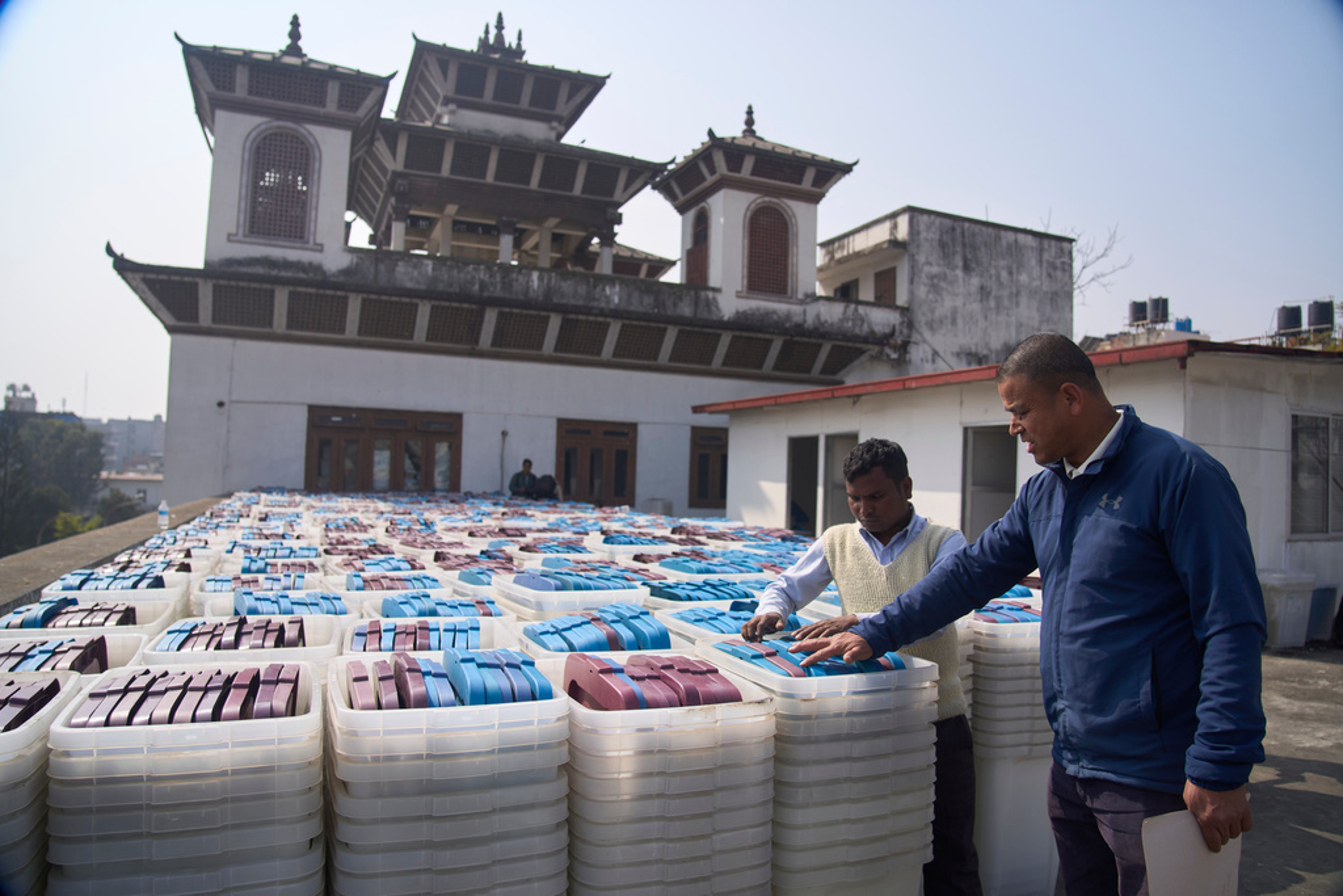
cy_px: 448
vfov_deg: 49.6
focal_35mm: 26
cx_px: 672
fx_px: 970
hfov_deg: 69.4
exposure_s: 1/2000
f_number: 4
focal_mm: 26
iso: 200
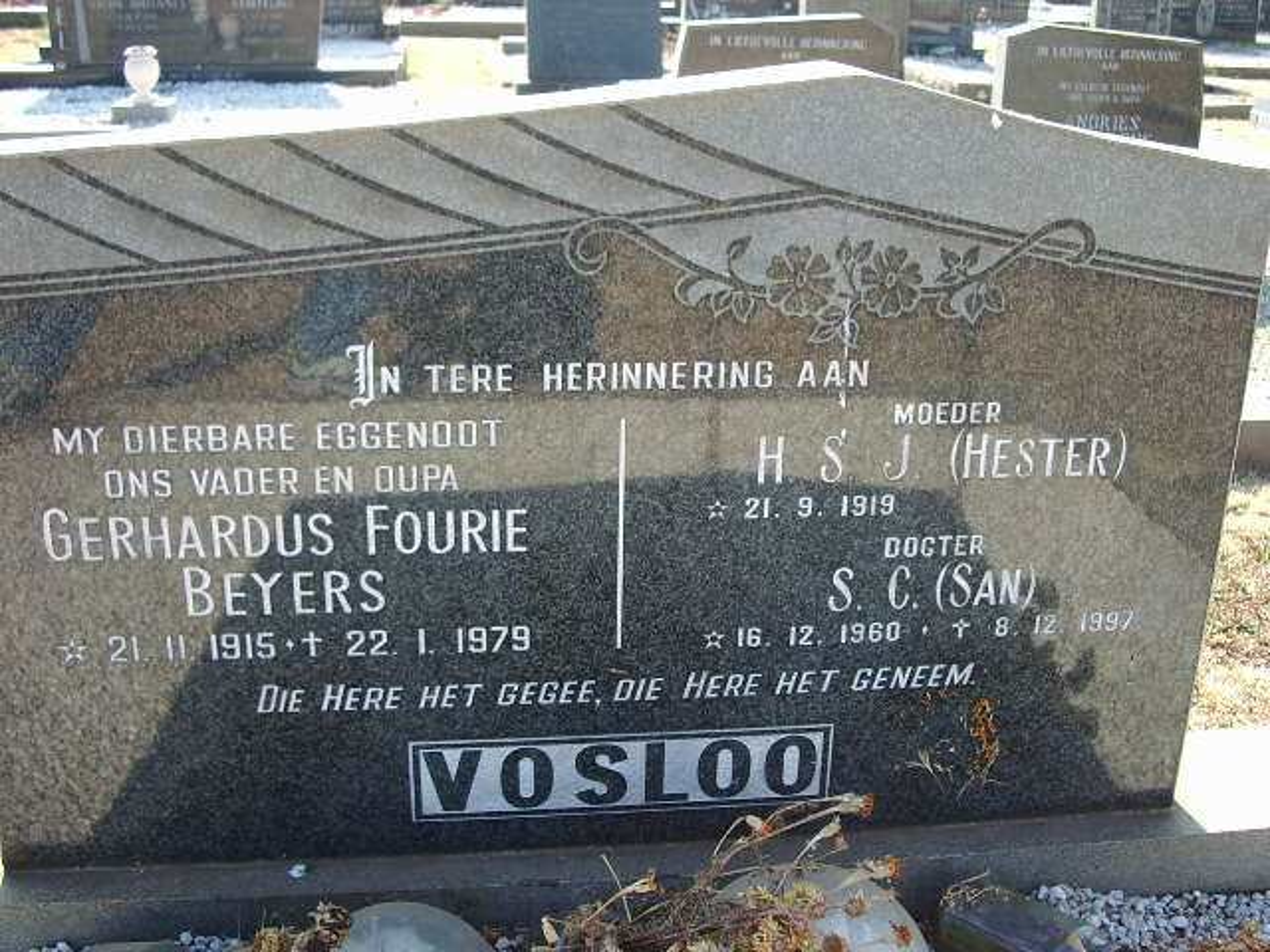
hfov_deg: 45.8
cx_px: 635
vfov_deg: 35.1
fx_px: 1504
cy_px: 476
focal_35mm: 41
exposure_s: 1/100
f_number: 2.8
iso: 50
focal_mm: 6.8
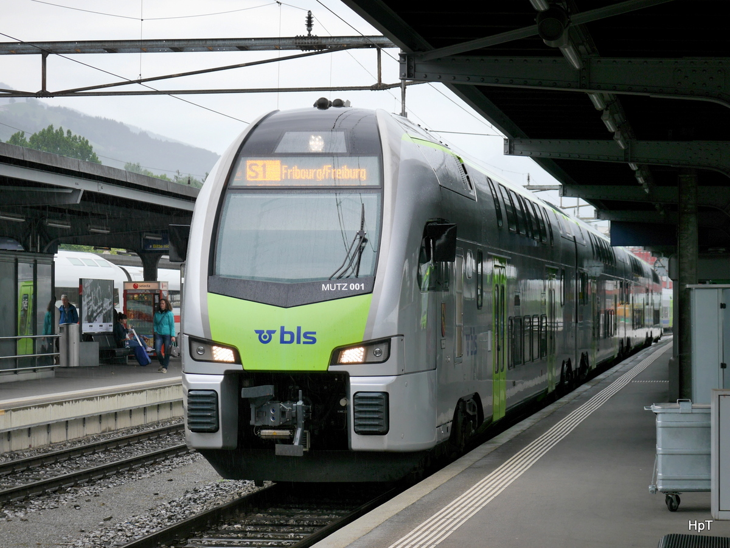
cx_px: 365
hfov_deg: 18.5
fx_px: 2235
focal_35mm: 106
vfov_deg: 14.0
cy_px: 274
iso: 160
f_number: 4.4
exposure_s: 1/100
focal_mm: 53
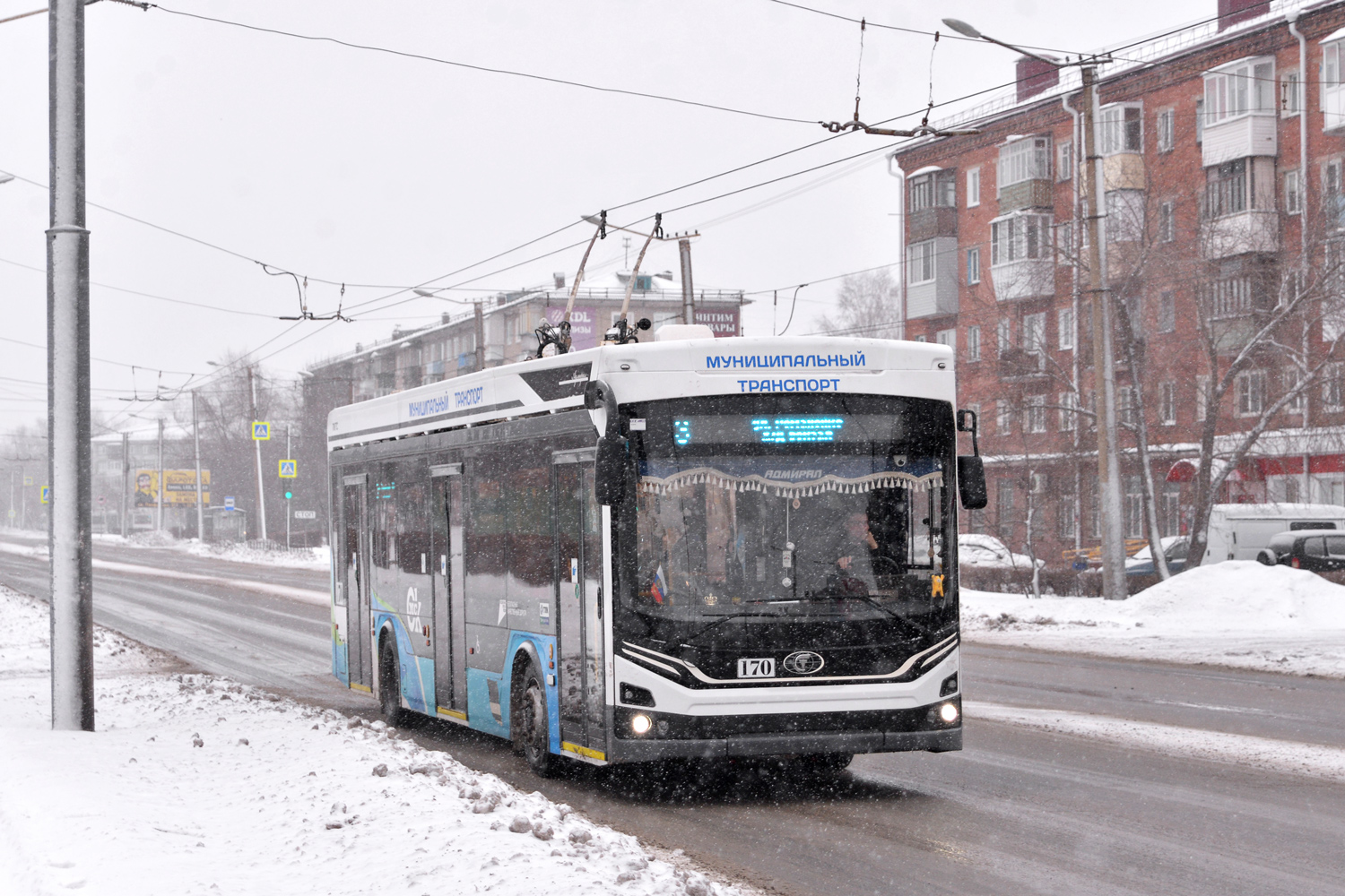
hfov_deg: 30.5
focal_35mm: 66
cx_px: 672
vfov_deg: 20.6
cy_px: 448
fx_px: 2466
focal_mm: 66
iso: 640
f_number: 5.6
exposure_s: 1/400
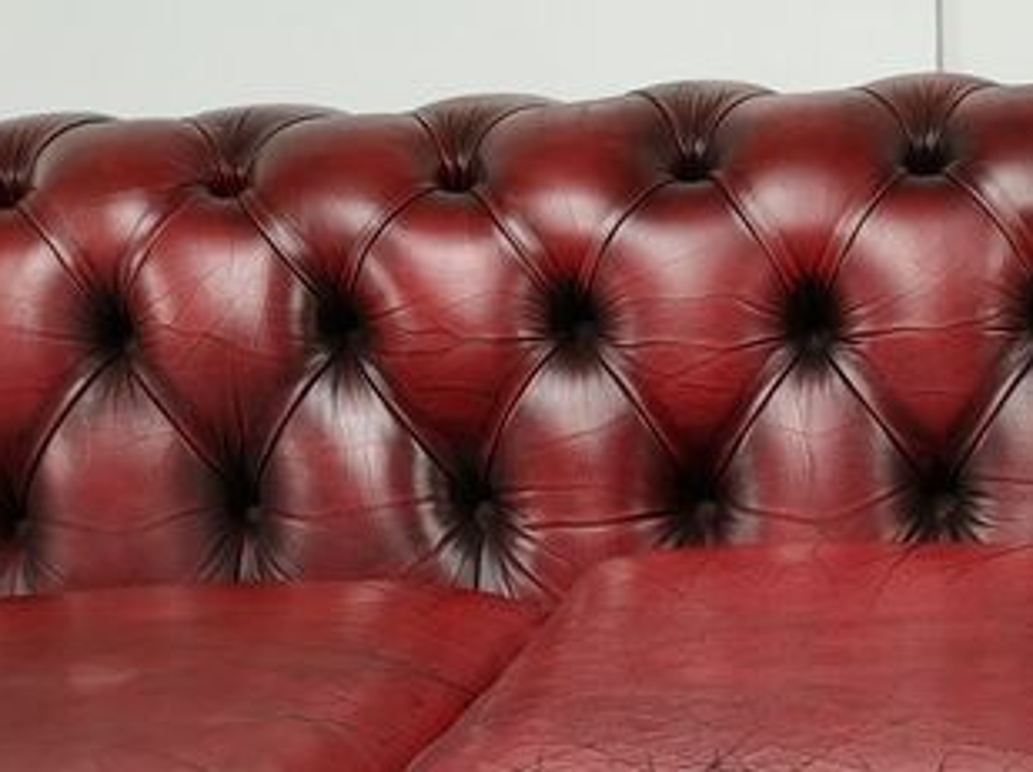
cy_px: 922
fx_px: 2086
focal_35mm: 70
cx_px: 893
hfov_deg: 27.0
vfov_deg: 19.7
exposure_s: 1/50
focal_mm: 5.58
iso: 100
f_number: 1.8
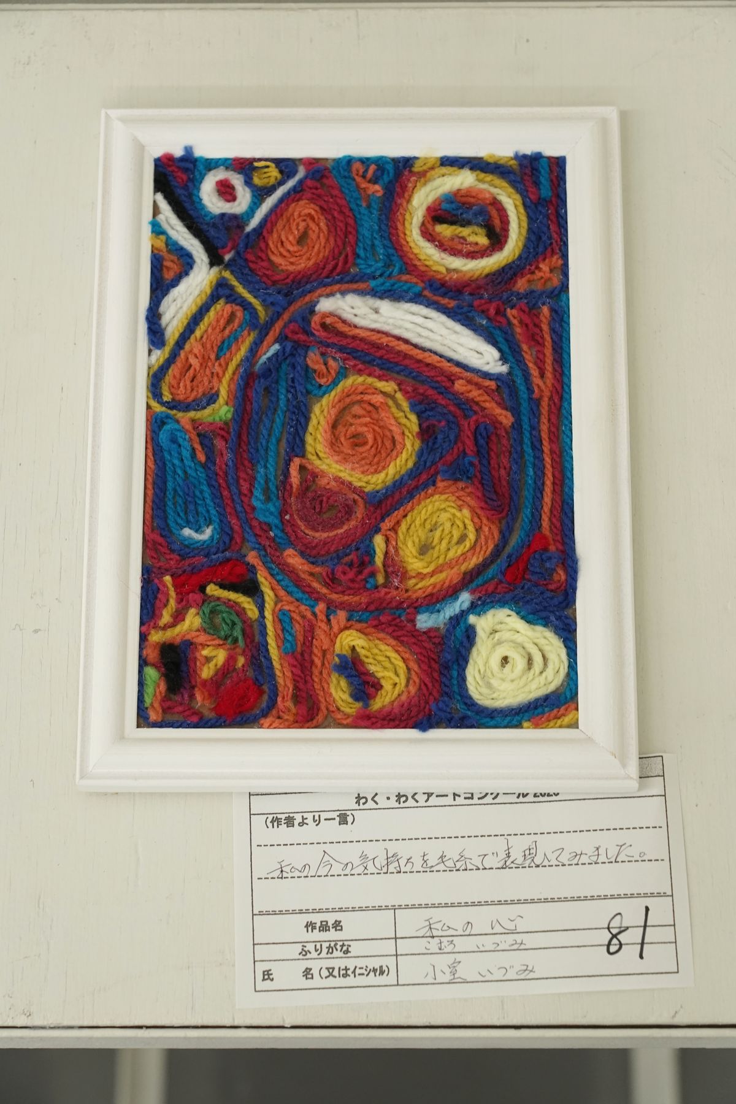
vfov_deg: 22.9
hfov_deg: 15.4
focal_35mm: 89
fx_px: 2729
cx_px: 368
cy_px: 552
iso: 3200
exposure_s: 1/50
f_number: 8
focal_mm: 89
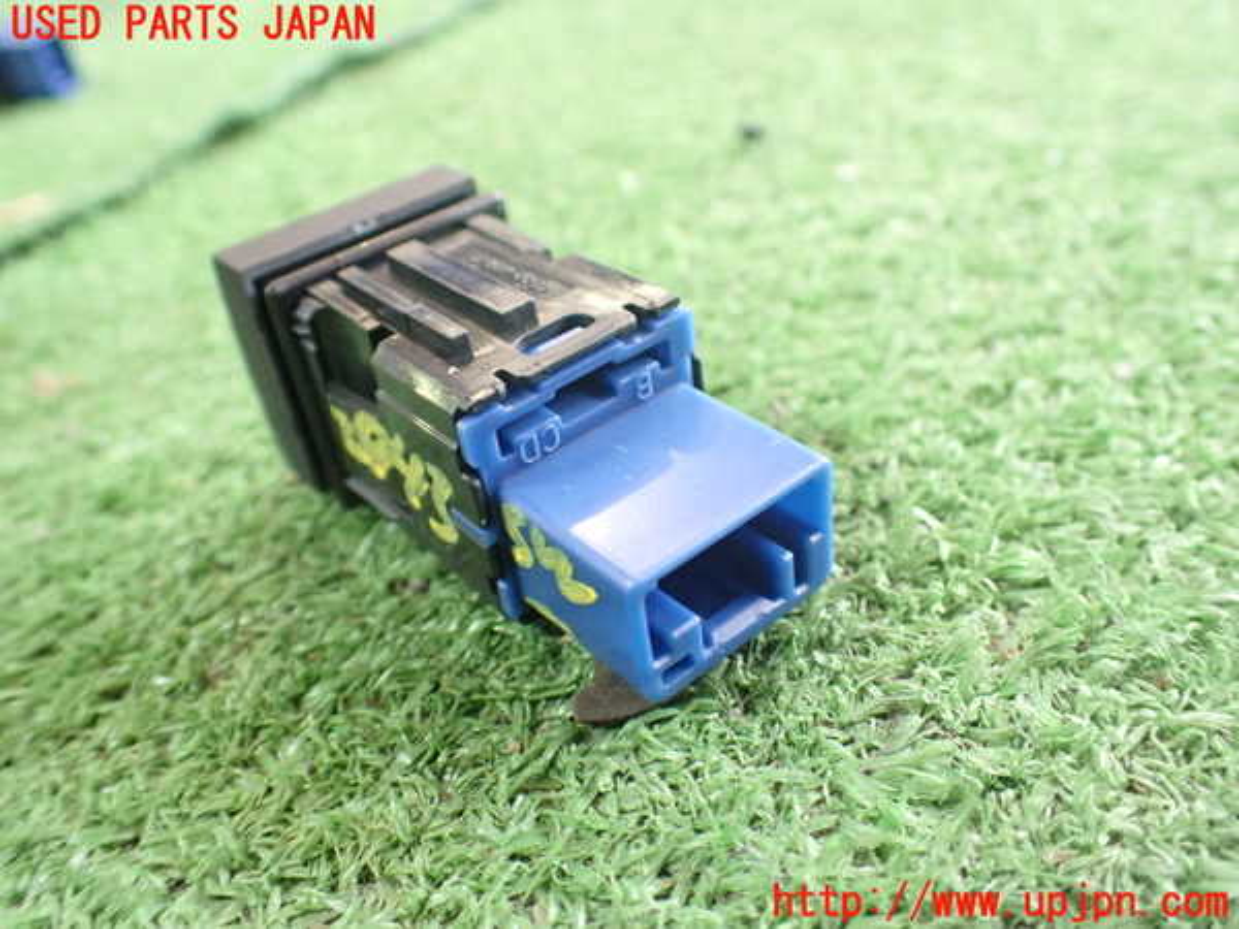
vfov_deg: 46.8
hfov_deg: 60.0
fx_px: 1074
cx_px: 620
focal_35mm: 30
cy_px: 464
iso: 800
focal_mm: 5.4
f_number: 2.3
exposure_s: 1/30
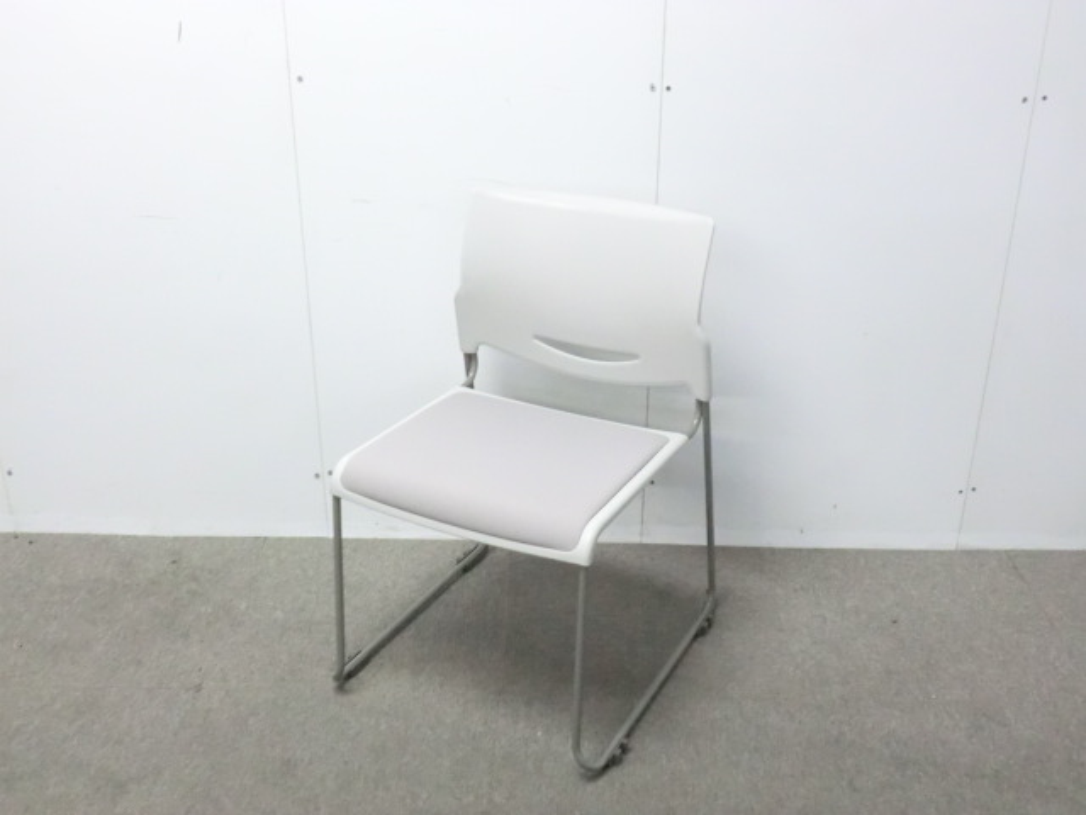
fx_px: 1192
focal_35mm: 38
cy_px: 408
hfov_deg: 49.0
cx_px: 543
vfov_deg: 37.7
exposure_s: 1/40
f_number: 3.9
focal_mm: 6.9
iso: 800
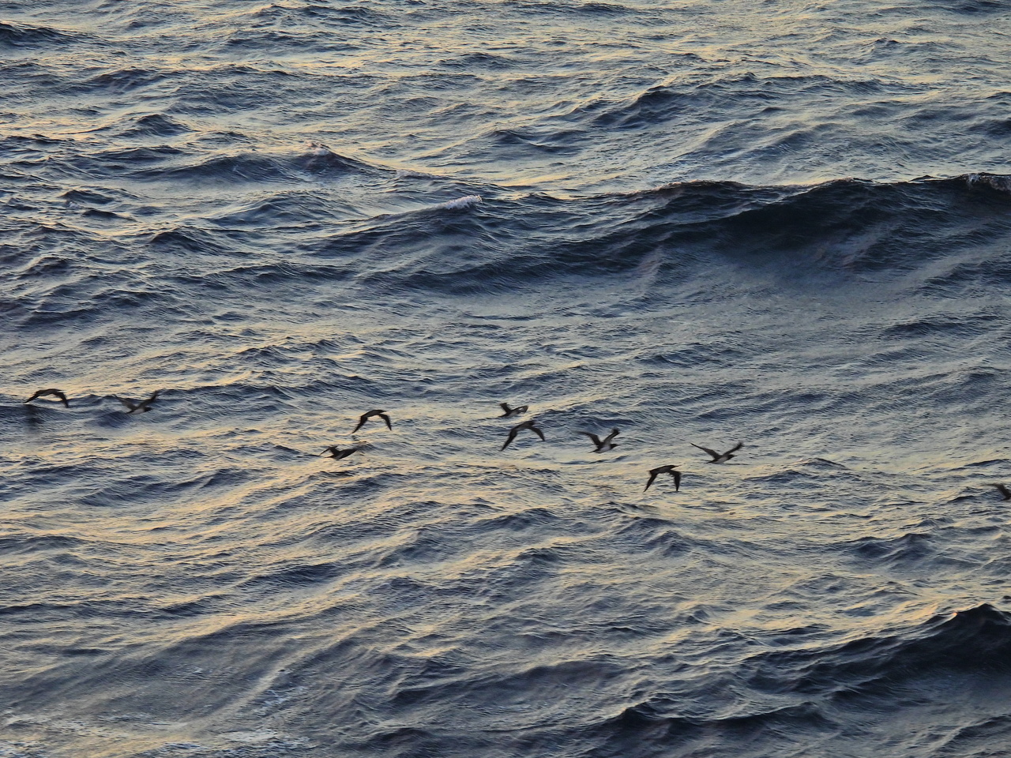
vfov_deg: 5.0
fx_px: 8762
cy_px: 379
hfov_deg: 6.6
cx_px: 506
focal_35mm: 300
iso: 200
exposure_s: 1/125
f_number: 5
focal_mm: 53.5
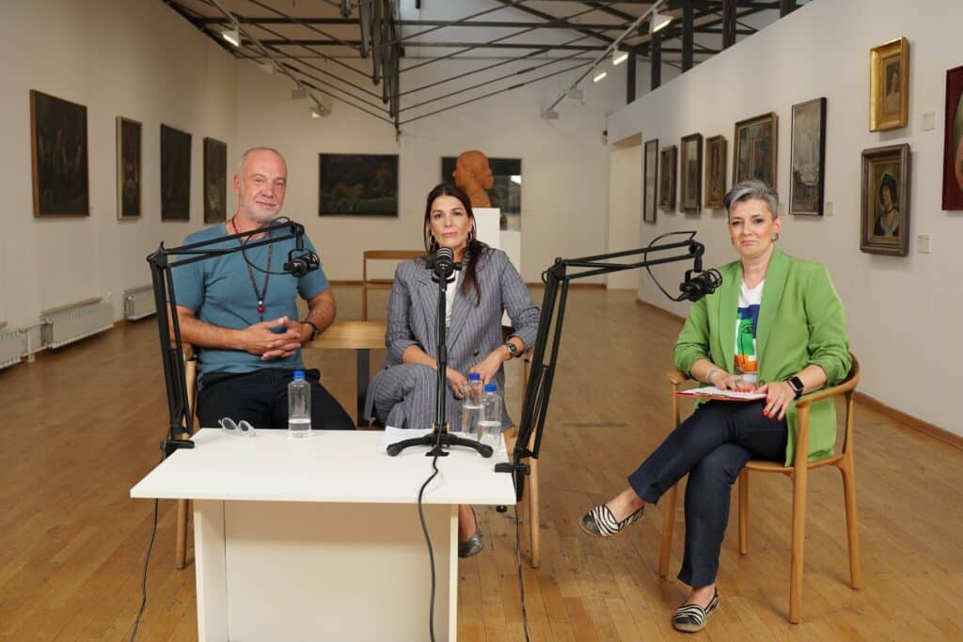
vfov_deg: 35.4
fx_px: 1007
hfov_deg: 51.1
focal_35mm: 38
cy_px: 321
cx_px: 482
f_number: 2.8
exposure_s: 1/160
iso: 400
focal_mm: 25.1
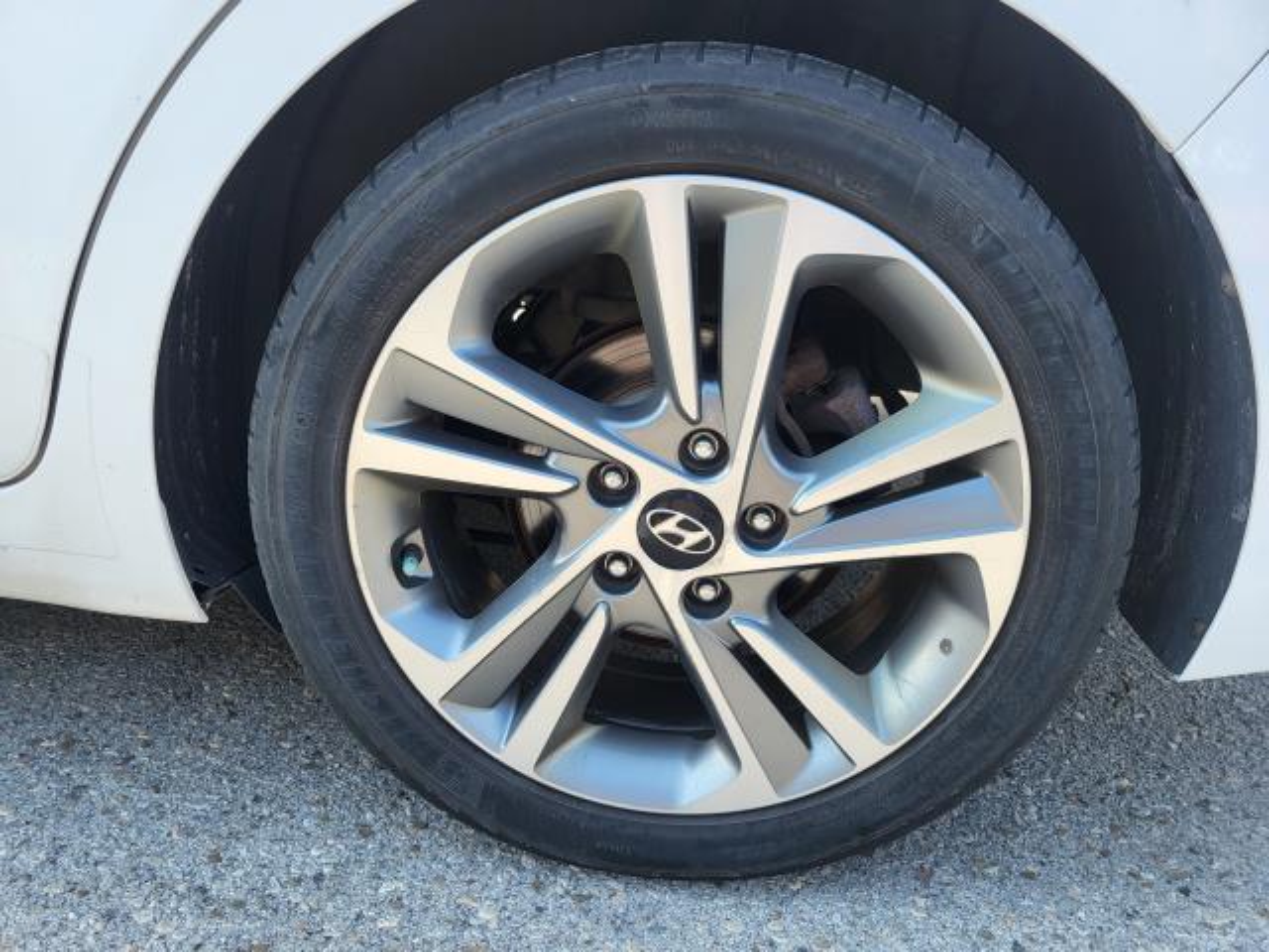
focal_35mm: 26
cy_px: 476
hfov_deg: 67.3
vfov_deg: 53.1
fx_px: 953
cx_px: 634
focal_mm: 5.4
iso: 40
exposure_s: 1/259
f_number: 1.8
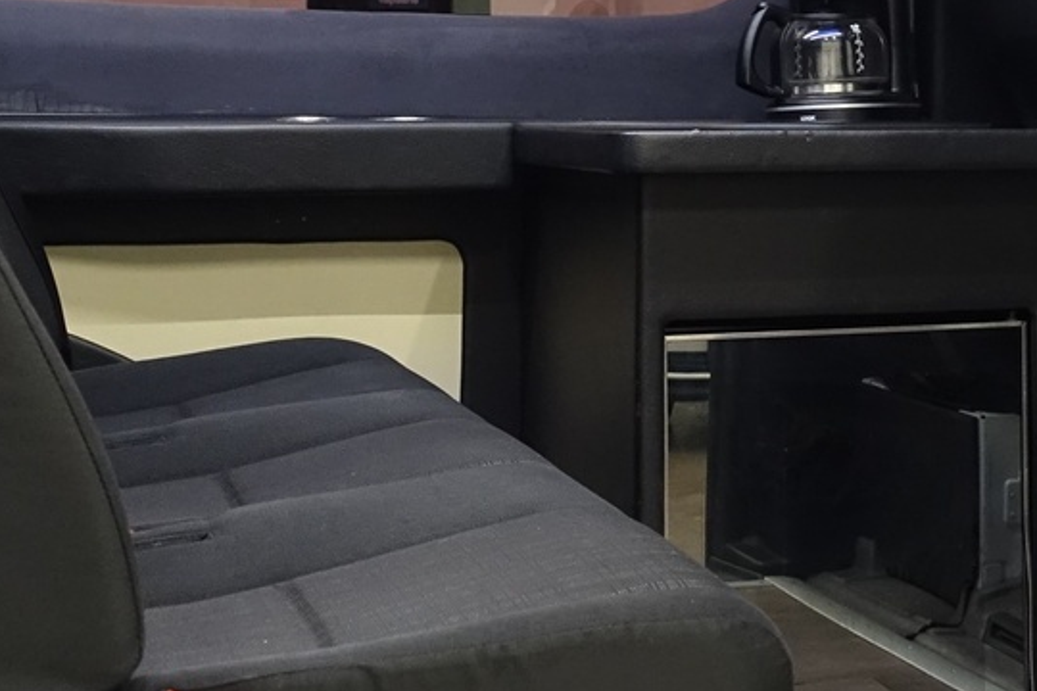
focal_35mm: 72
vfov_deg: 18.6
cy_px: 77
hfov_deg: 27.7
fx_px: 2074
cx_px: 776
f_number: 2.5
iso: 1000
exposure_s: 1/30
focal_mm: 8.8
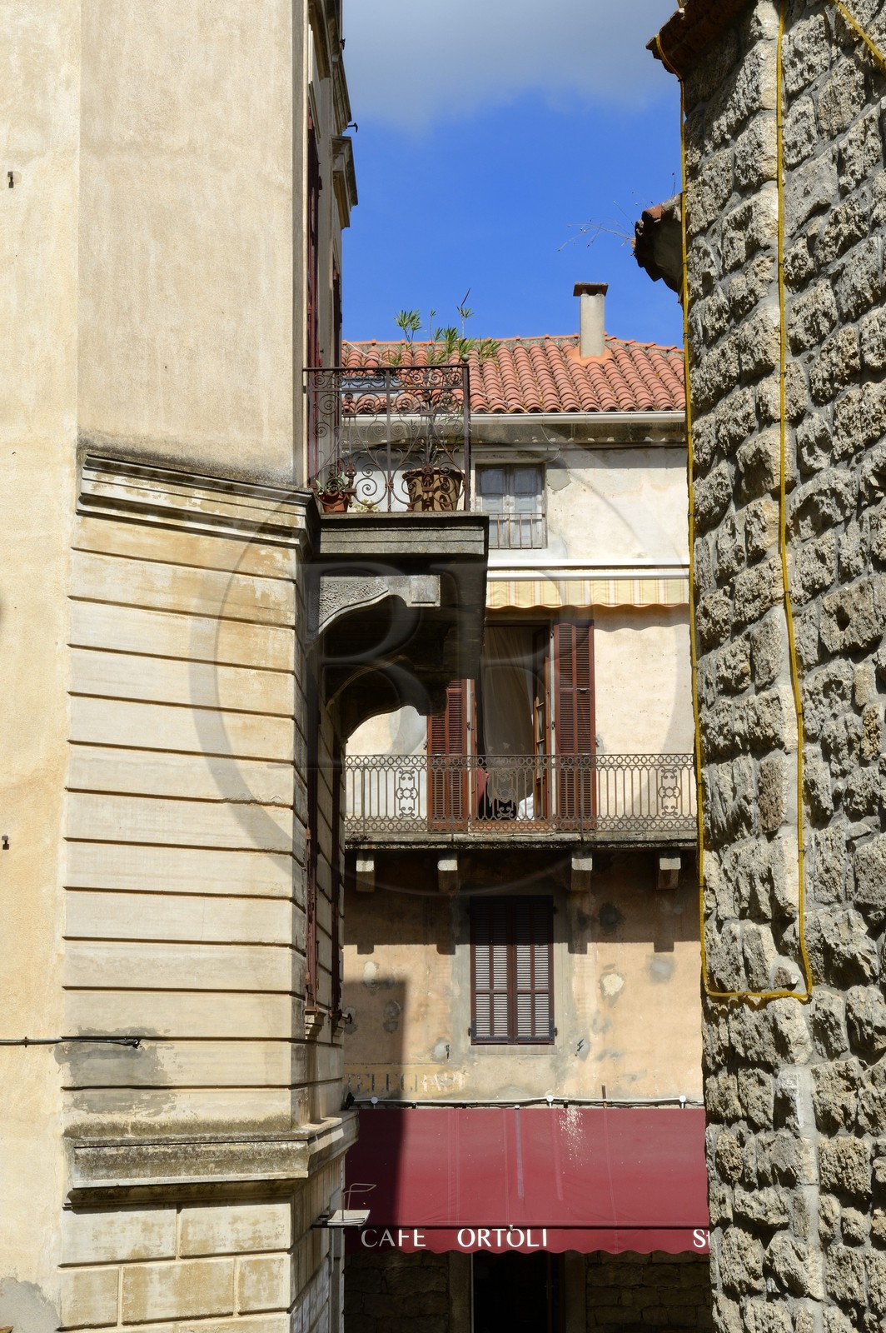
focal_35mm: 70
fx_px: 2588
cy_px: 666
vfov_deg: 28.9
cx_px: 443
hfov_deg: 19.4
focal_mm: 70
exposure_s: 1/200
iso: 400
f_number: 20
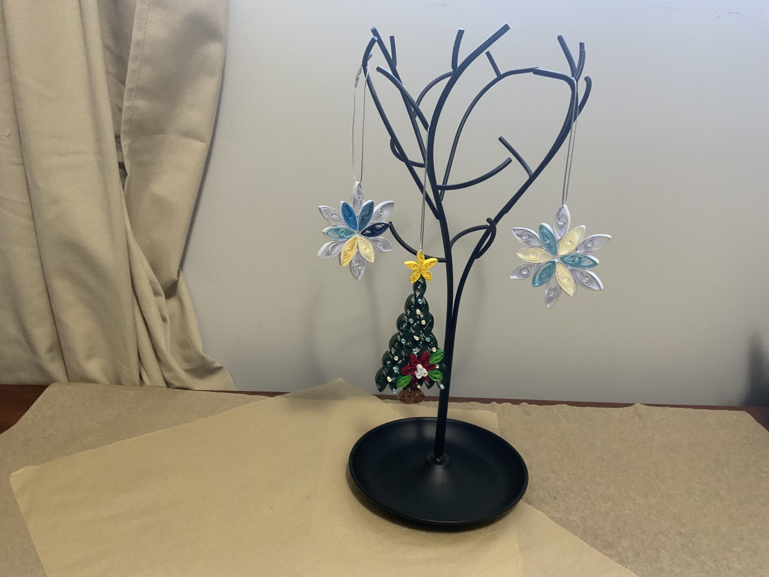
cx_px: 384
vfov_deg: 48.2
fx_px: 644
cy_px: 288
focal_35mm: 29
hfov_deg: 61.7
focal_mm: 3
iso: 125
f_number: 1.8
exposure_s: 1/60
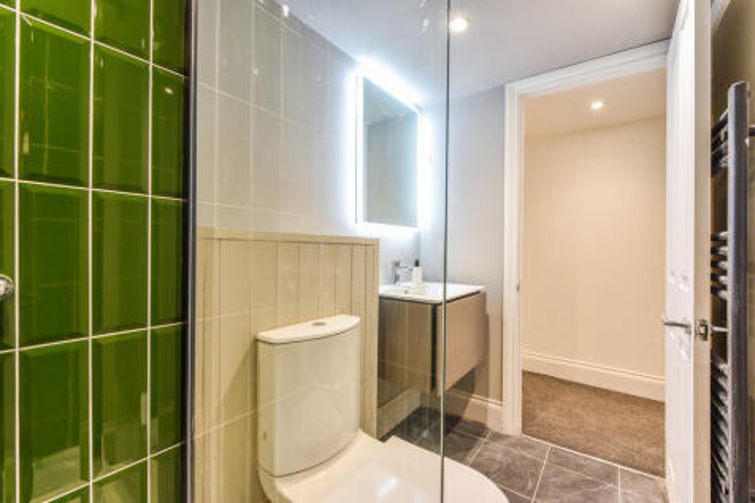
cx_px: 378
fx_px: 314
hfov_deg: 100.4
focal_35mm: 15
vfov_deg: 77.3
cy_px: 252
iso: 400
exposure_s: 1/13
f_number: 8
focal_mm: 15
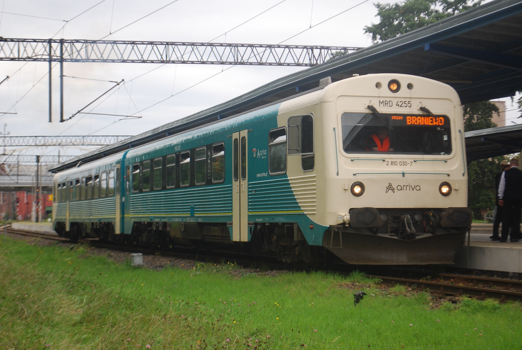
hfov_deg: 24.6
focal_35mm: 82
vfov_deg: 16.6
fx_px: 1198
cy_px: 175
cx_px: 261
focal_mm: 55
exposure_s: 1/125
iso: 180
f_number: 5.6
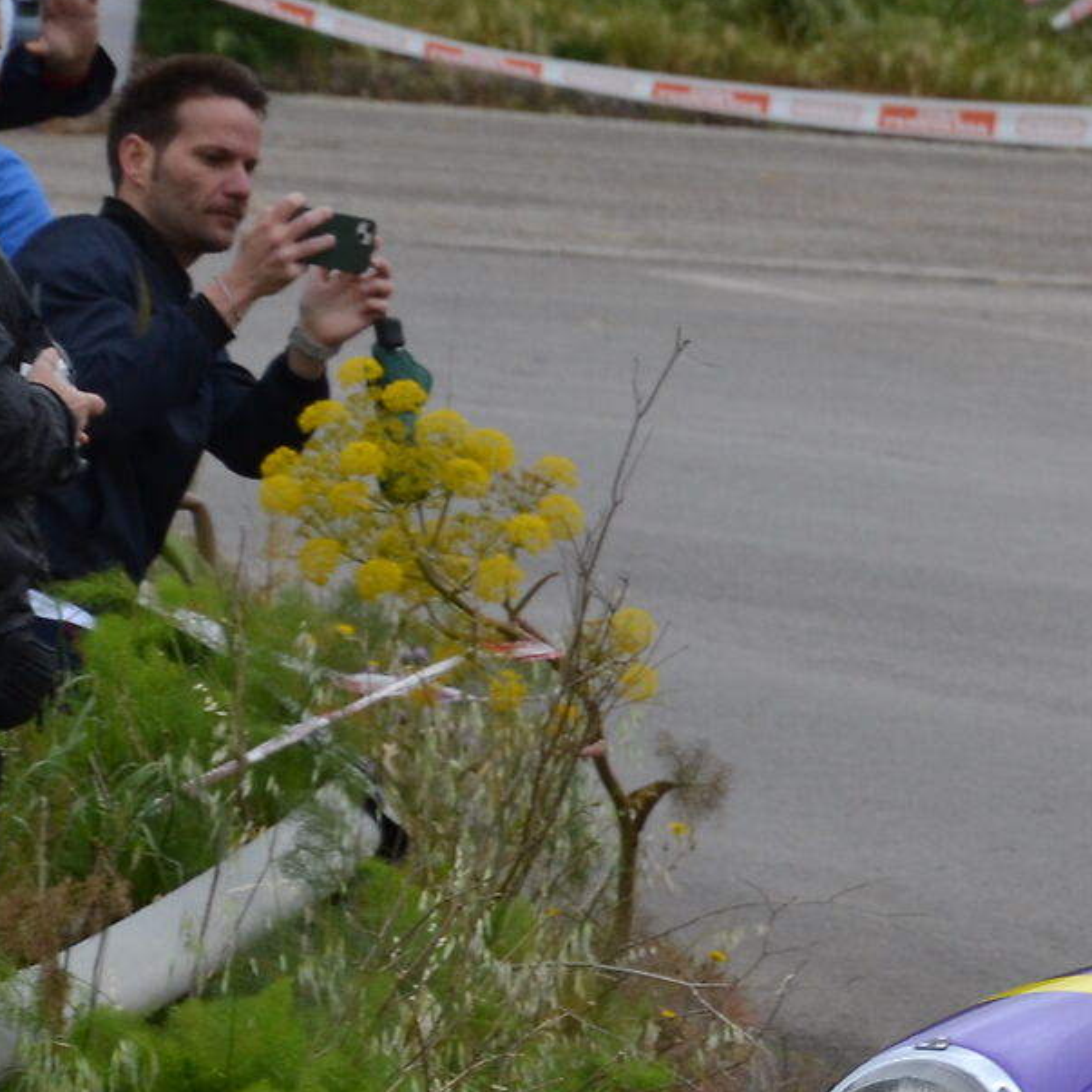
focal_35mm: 533
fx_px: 19012
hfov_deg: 3.3
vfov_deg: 3.3
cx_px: 1702
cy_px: 1193
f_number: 5.6
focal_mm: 105
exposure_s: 1/1000
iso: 400
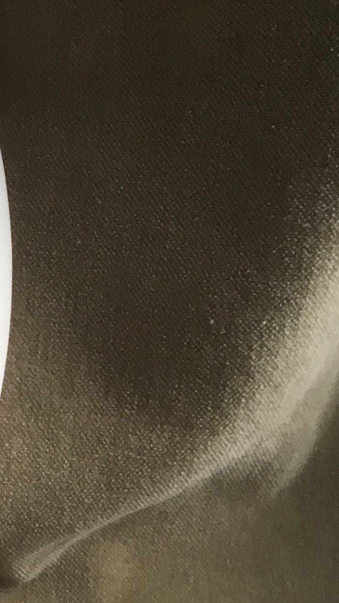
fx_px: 1615
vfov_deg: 21.1
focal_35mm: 101
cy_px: 193
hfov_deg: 10.2
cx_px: -511
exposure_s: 1/33
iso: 25
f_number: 2.2
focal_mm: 4.15
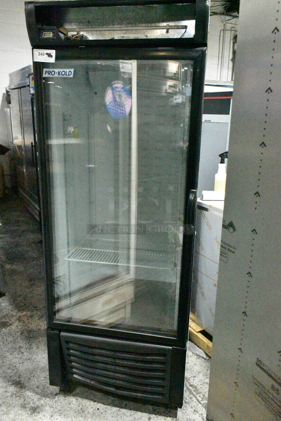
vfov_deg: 65.4
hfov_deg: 46.5
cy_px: 209
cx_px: 140
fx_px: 327
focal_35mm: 28
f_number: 10
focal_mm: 18
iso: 25600
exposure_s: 1/400
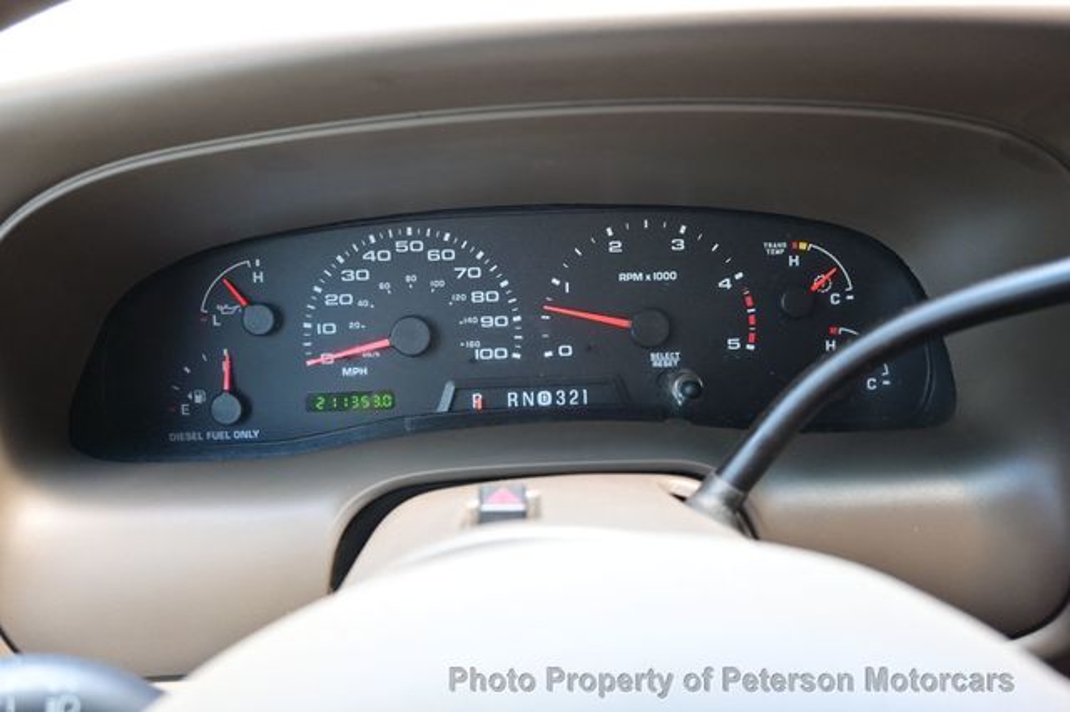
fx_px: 913
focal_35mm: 31
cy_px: 356
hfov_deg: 60.7
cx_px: 535
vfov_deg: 42.6
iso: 320
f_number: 3.8
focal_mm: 20.5
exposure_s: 1/30
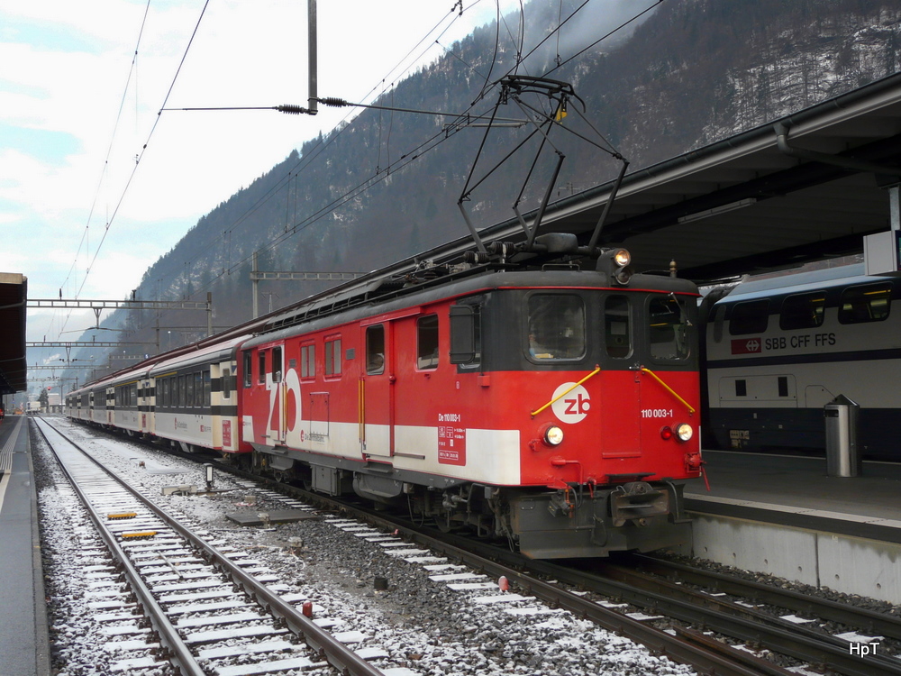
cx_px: 450
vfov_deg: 37.7
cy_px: 338
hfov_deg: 49.0
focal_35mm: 38
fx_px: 989
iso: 100
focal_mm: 6.3
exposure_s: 1/100
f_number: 3.2
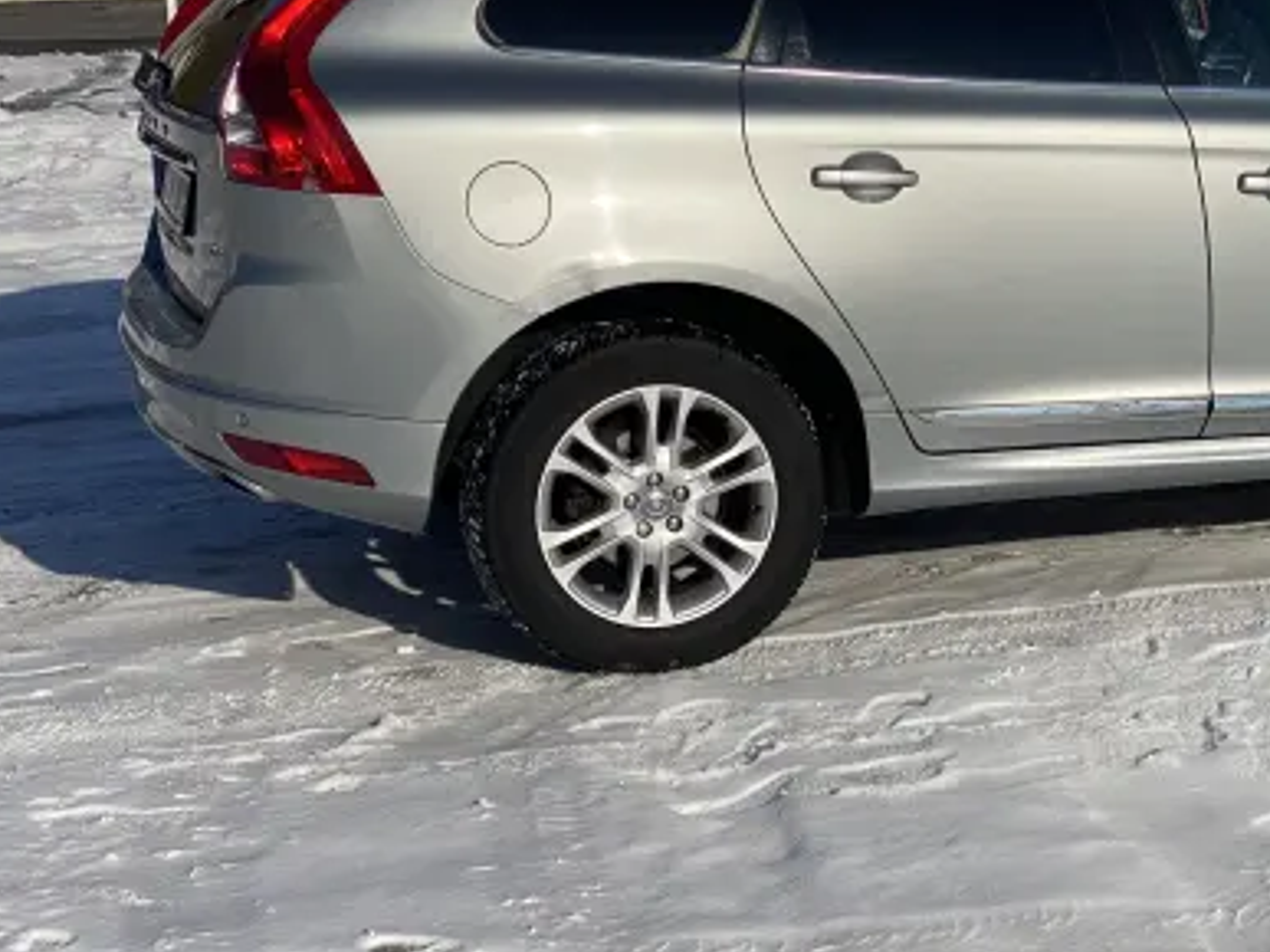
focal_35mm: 86
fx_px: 3154
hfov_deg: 22.4
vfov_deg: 17.1
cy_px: 322
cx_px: 1024
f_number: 2
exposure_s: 1/3425
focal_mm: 6
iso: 20
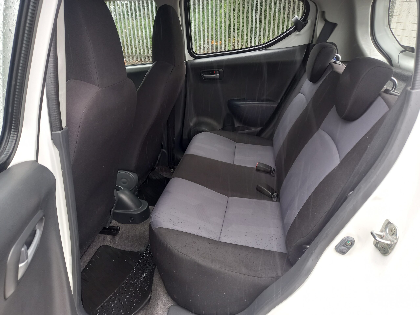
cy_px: 158
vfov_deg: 54.9
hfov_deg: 69.4
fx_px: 303
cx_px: 210
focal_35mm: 25
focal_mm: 4.6
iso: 100
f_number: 2
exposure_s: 1/60
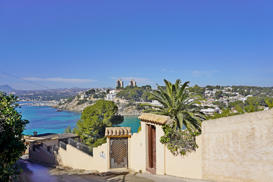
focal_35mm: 24
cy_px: 91
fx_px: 182
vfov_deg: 53.1
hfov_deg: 73.7
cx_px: 136
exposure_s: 1/1250
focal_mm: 16
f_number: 5
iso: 100
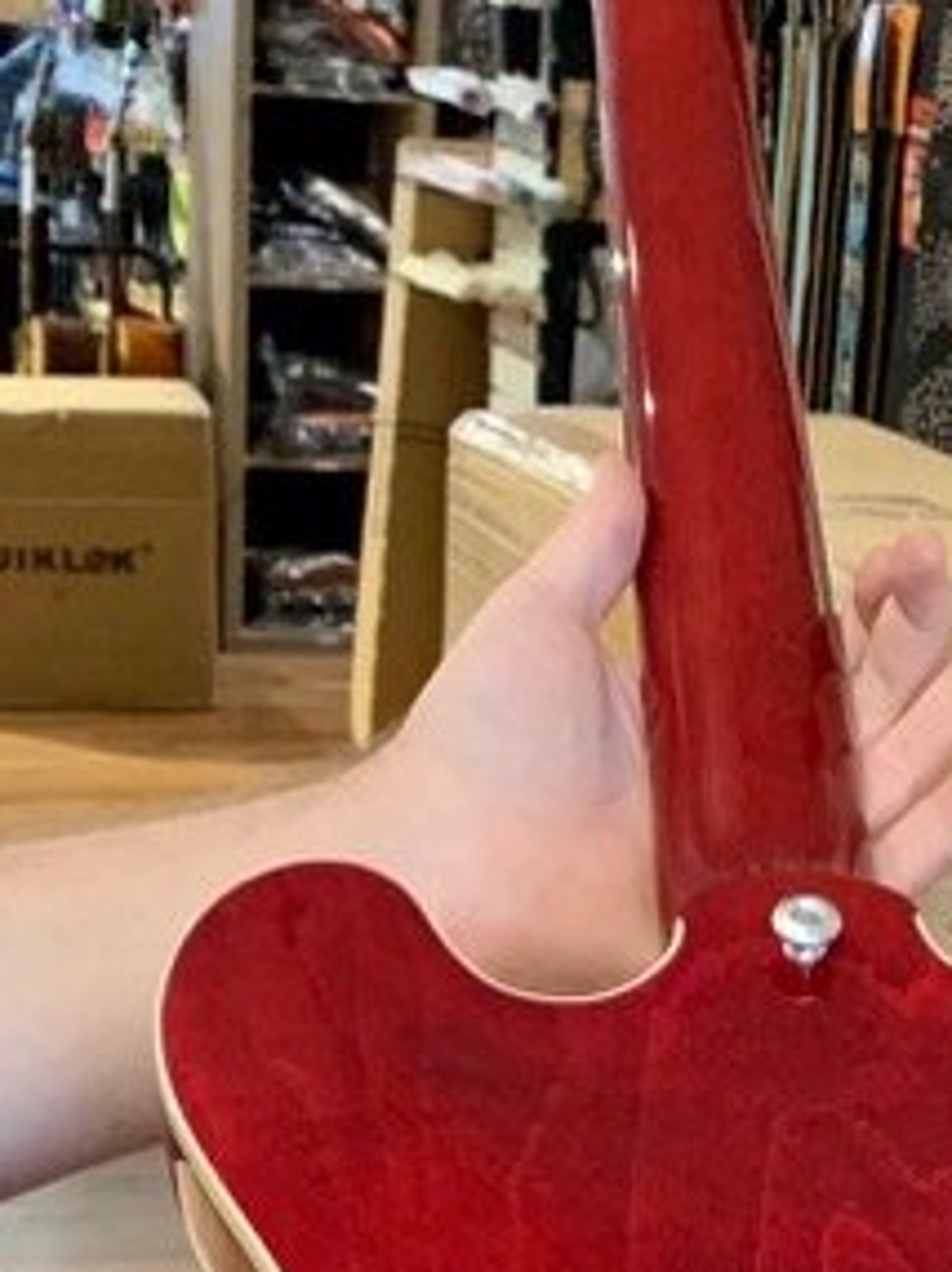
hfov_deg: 16.1
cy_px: 1712
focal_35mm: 91
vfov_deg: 19.6
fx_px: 3342
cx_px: 761
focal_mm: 4.25
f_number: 1.8
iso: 400
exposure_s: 1/40
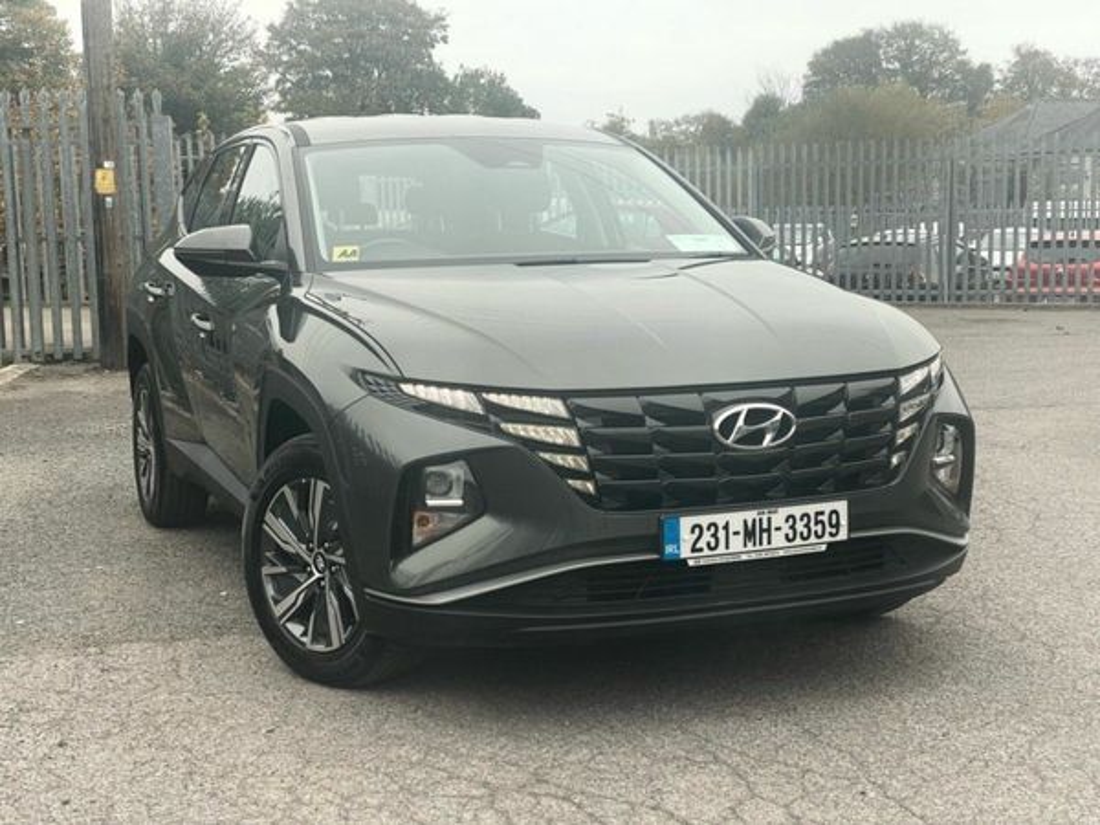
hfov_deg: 36.8
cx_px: 550
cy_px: 412
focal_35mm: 52
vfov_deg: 28.0
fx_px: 1652
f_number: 2
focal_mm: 6
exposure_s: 1/99
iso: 25
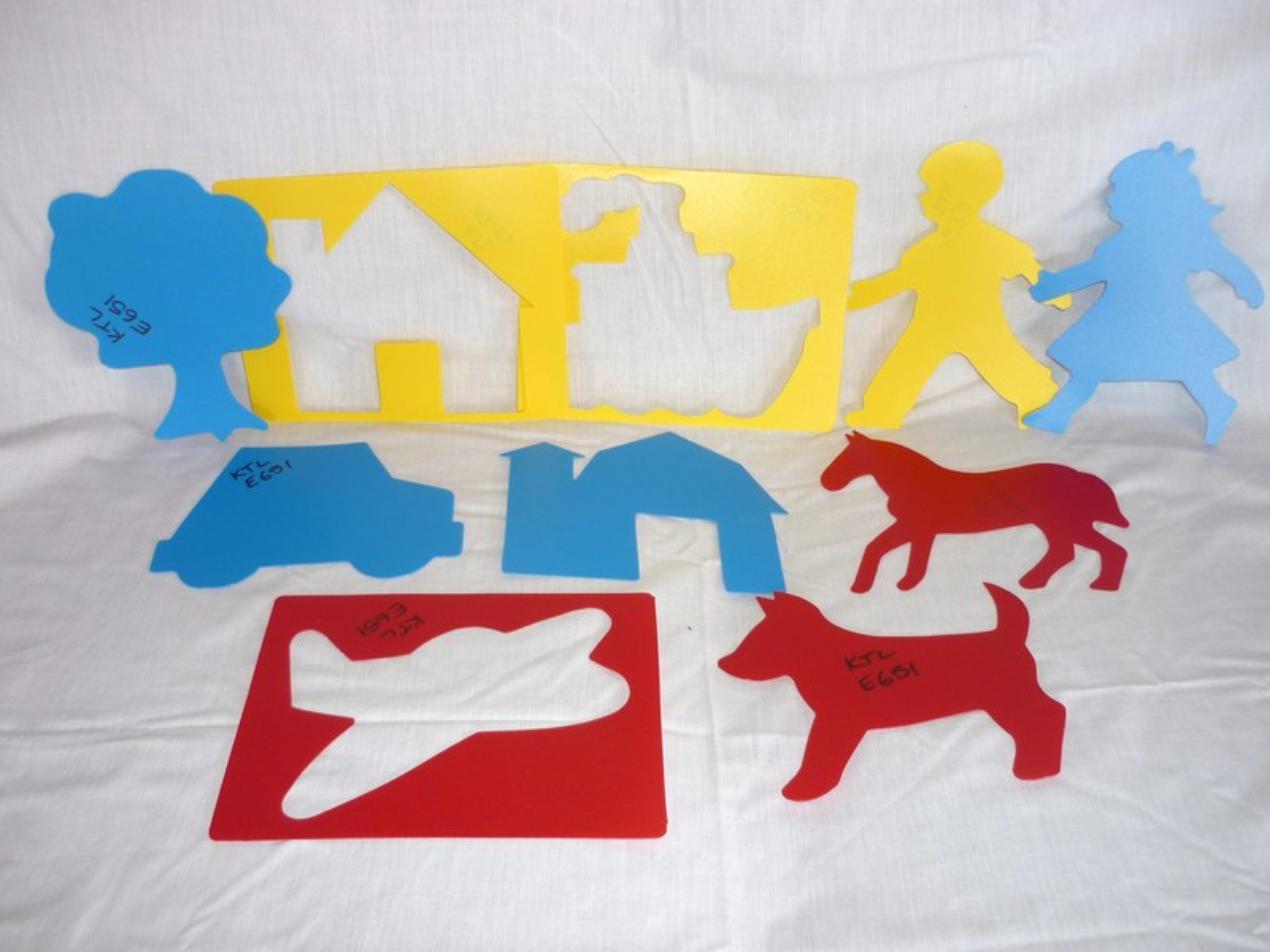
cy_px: 476
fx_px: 1211
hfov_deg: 55.4
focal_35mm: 33
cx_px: 635
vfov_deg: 42.9
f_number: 2.8
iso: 100
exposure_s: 1/30
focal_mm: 5.5
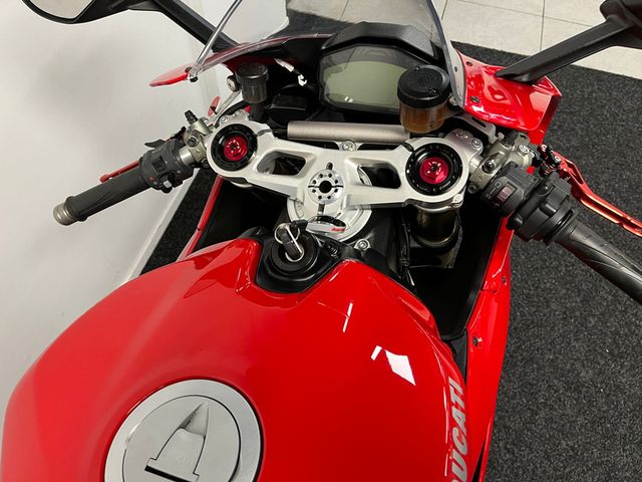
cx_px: 321
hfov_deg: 67.3
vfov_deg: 53.1
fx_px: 482
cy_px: 241
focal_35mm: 26
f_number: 1.6
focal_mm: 5.1
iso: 200
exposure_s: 1/50
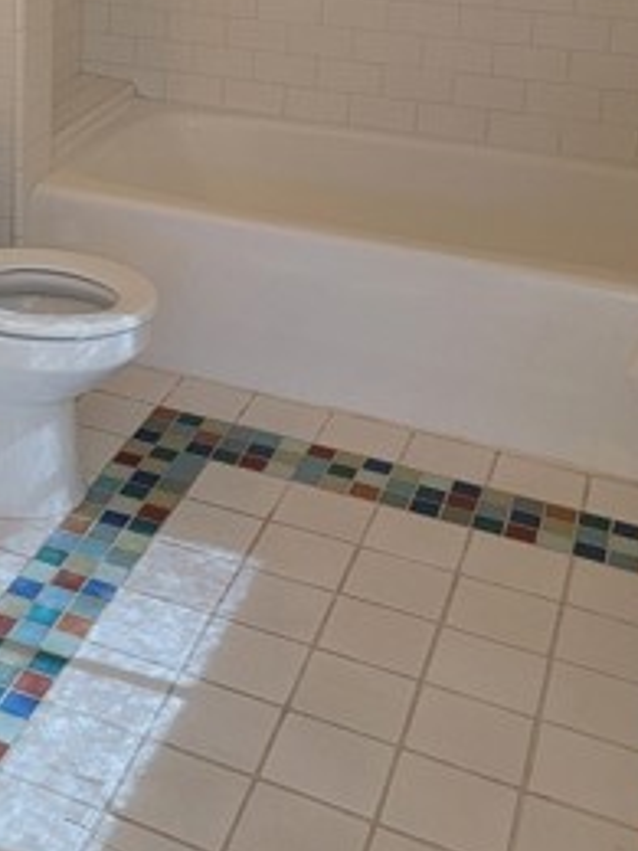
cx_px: -108
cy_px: 52
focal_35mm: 59
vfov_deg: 30.9
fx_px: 1450
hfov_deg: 23.0
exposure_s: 1/119
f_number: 1.8
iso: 160
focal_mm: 6.7
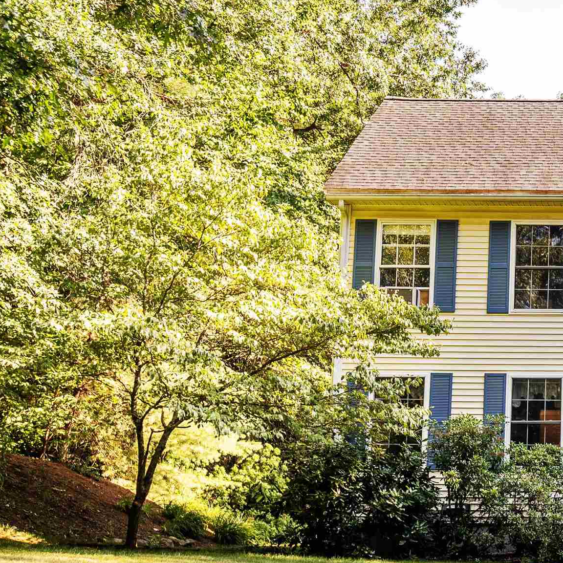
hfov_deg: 23.3
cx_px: 670
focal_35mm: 68
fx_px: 1251
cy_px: 293
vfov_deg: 25.4
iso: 400
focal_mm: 30
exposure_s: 1/160
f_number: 4
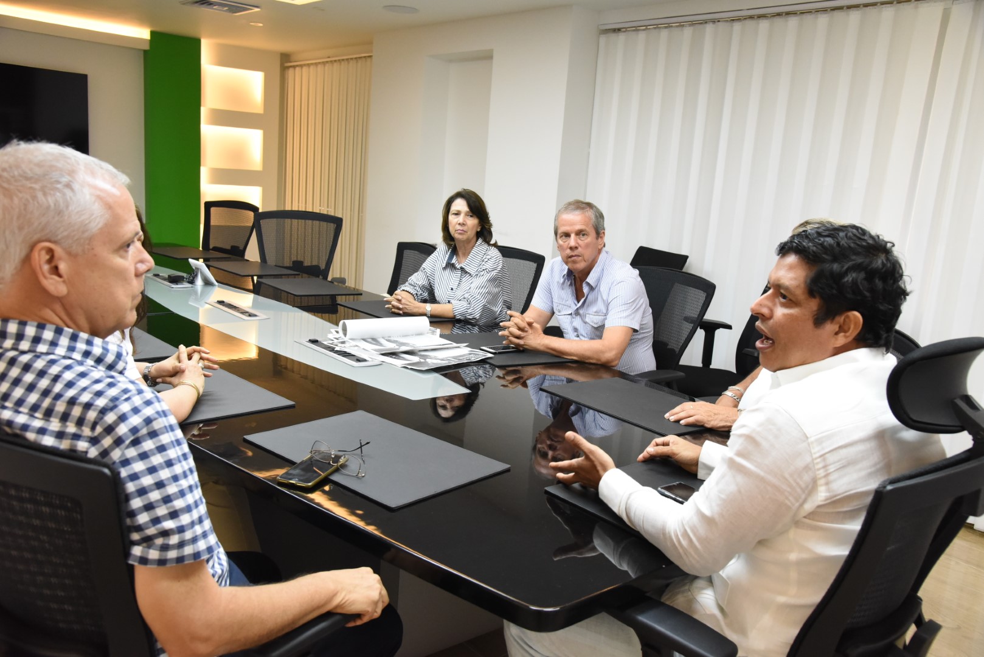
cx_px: 492
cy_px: 328
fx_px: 820
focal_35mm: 30
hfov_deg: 61.9
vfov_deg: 43.6
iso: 3200
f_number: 5.6
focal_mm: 30
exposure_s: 1/100
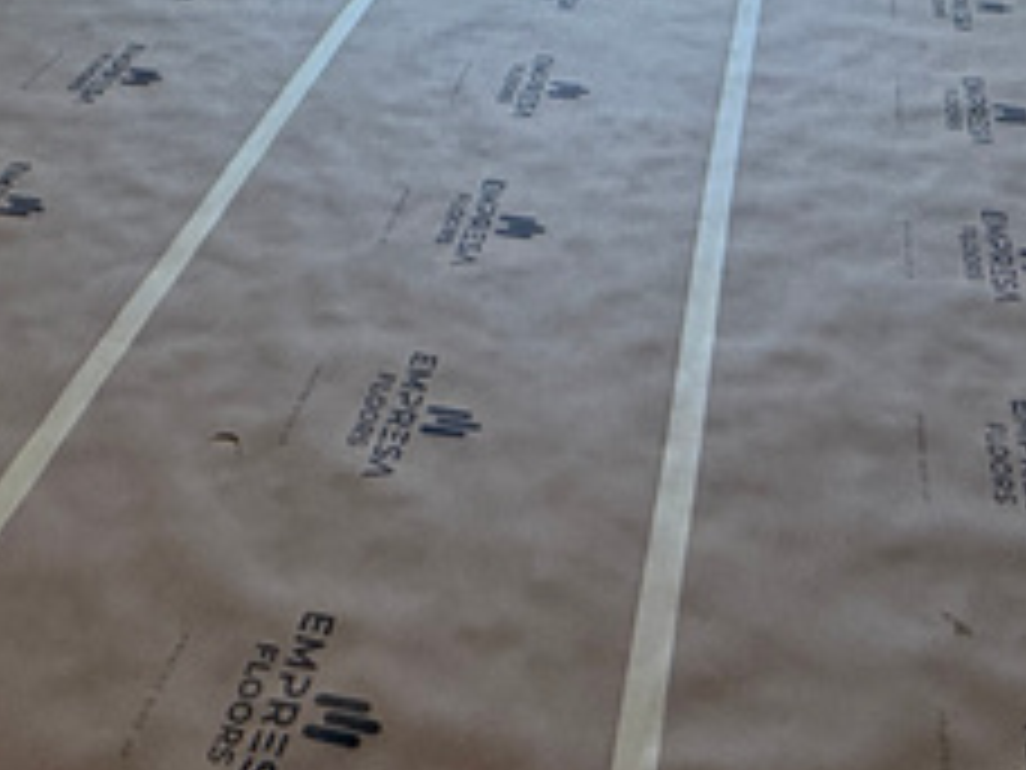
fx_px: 1867
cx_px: 315
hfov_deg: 30.4
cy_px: -405
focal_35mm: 63
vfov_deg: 19.9
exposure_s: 1/173
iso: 64
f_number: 2.2
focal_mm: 2.22
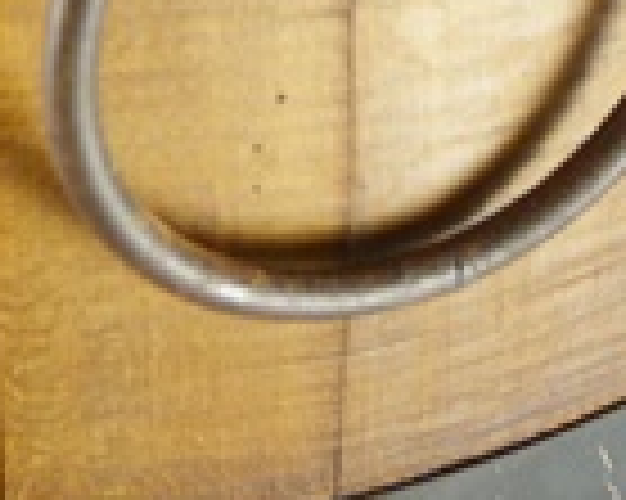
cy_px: -212
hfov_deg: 11.0
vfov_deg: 8.6
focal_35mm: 176
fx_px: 3259
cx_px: 297
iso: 400
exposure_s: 1/60
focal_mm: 29
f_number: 4.5
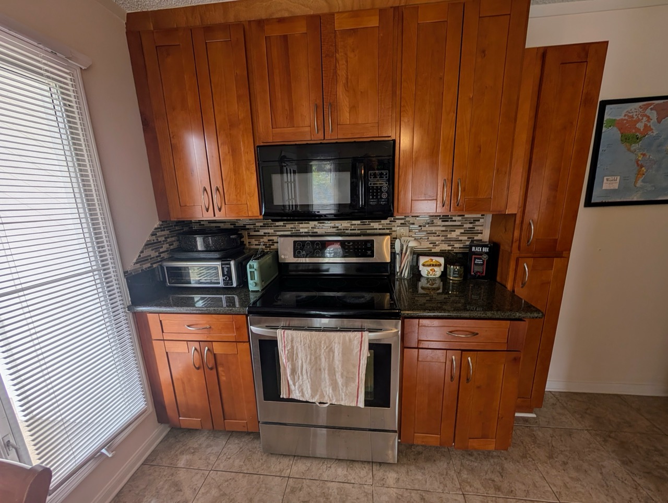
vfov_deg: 94.6
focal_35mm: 12
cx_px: 334
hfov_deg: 110.5
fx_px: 232
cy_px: 252
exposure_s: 1/96.3
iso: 41
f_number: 1.7
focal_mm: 2.02
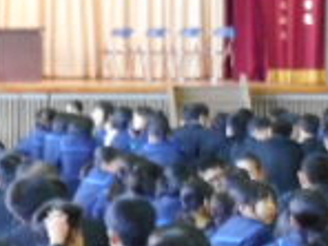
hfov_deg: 6.8
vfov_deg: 5.1
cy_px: 219
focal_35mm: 289
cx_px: -171
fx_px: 2738
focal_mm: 12
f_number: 5.3
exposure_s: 1/6
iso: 800
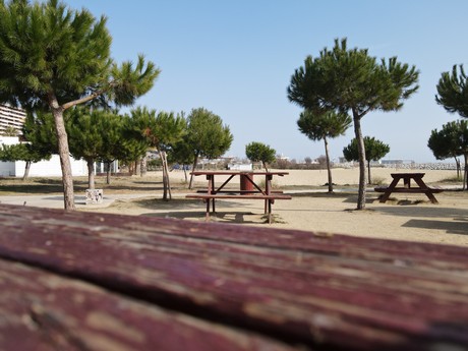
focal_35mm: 24
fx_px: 324
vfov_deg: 56.8
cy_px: 176
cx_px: 234
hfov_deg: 71.6
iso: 100
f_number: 2.8
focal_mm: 4.5
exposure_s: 1/500
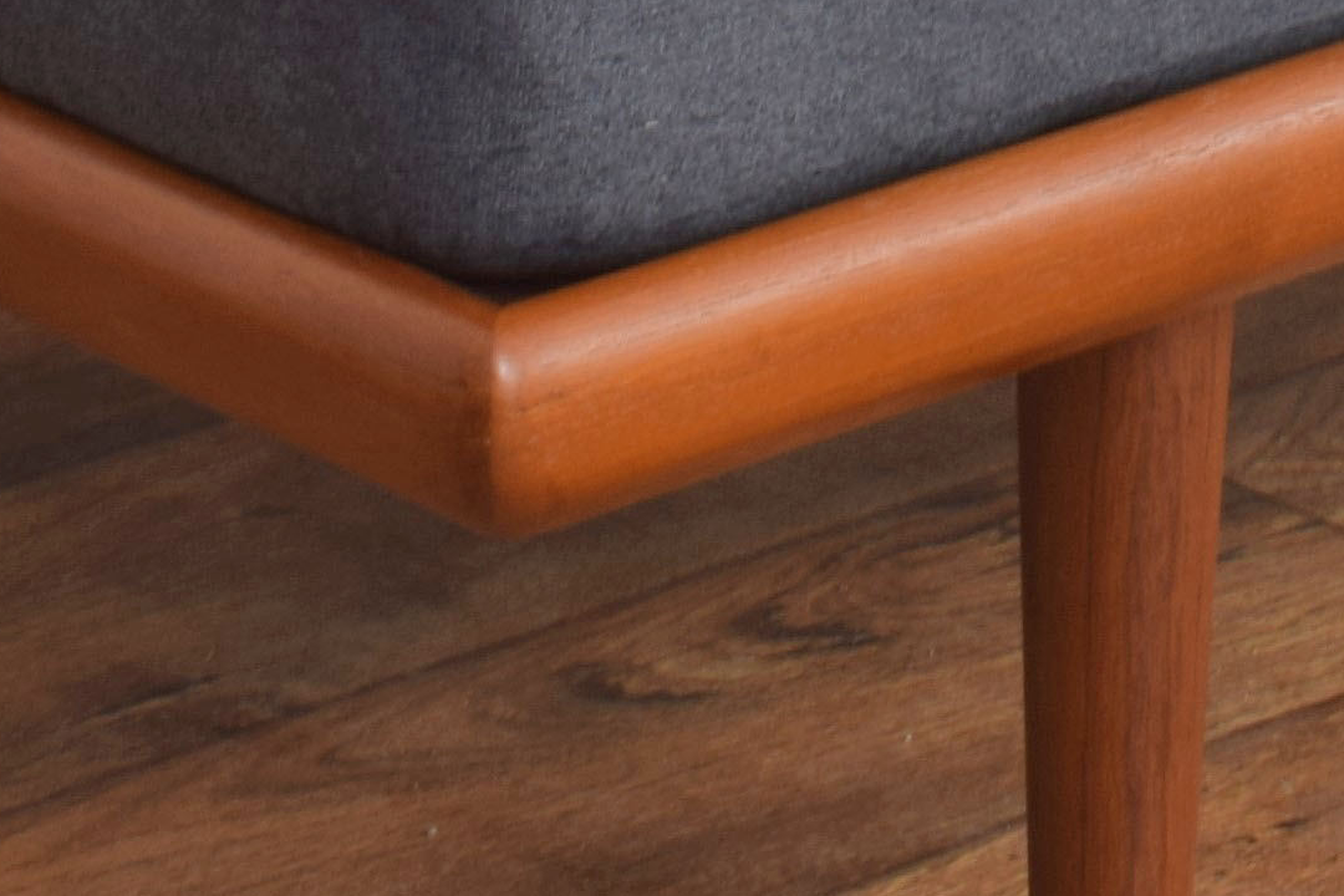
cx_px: 1425
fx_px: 7466
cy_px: -1588
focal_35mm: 200
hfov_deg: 10.2
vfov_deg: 6.4
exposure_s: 2
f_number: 16
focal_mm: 24
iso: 100
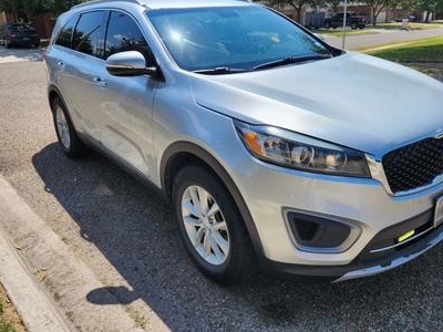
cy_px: 128
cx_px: 237
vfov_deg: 47.9
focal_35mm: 29
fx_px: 371
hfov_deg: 61.6
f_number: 1.8
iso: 20
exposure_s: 1/2283
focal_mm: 5.4
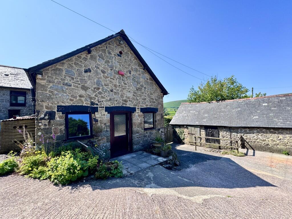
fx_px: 118
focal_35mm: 14
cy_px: 110
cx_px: 146
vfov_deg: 85.7
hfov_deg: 102.1
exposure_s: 1/910
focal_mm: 2.22
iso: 40
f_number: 2.2
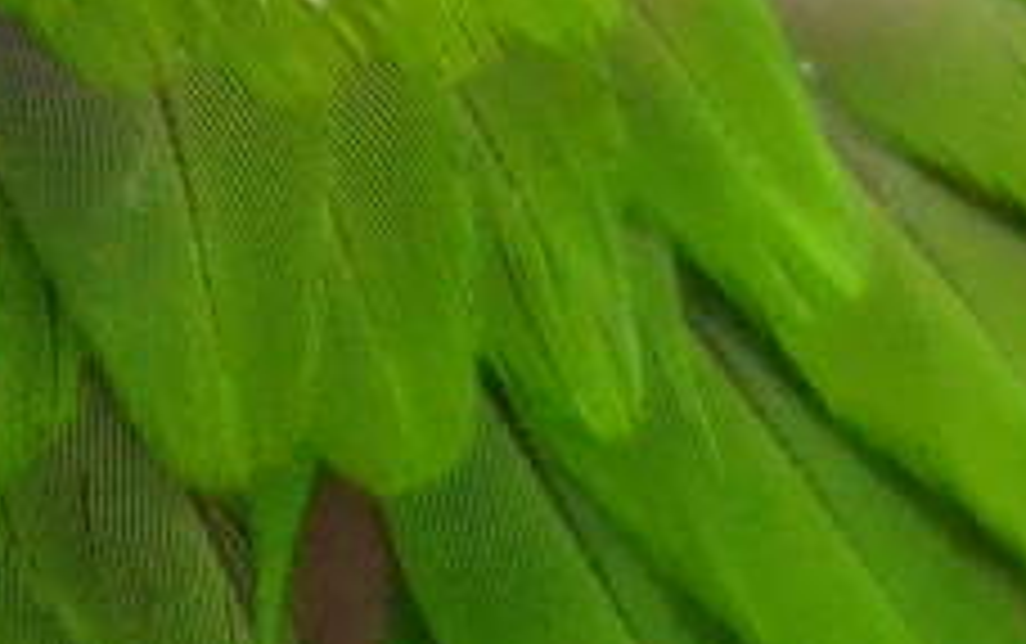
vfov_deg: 0.4
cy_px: -885
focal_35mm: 3108
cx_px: -644
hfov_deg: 0.7
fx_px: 86991
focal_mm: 290
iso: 3200
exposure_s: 1/400
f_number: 6
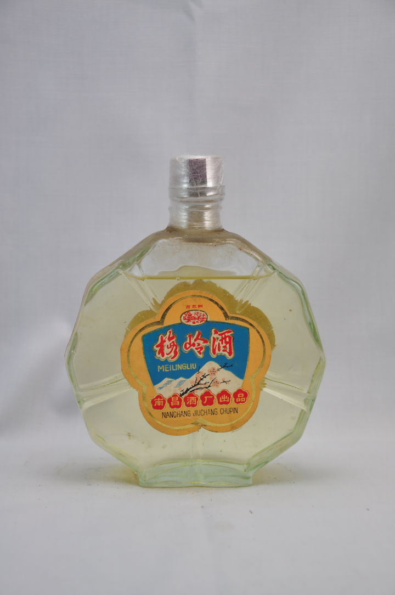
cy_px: 298
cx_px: 198
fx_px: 1435
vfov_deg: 23.4
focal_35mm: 87
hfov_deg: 15.7
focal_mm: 58
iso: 200
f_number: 6.3
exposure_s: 1/125
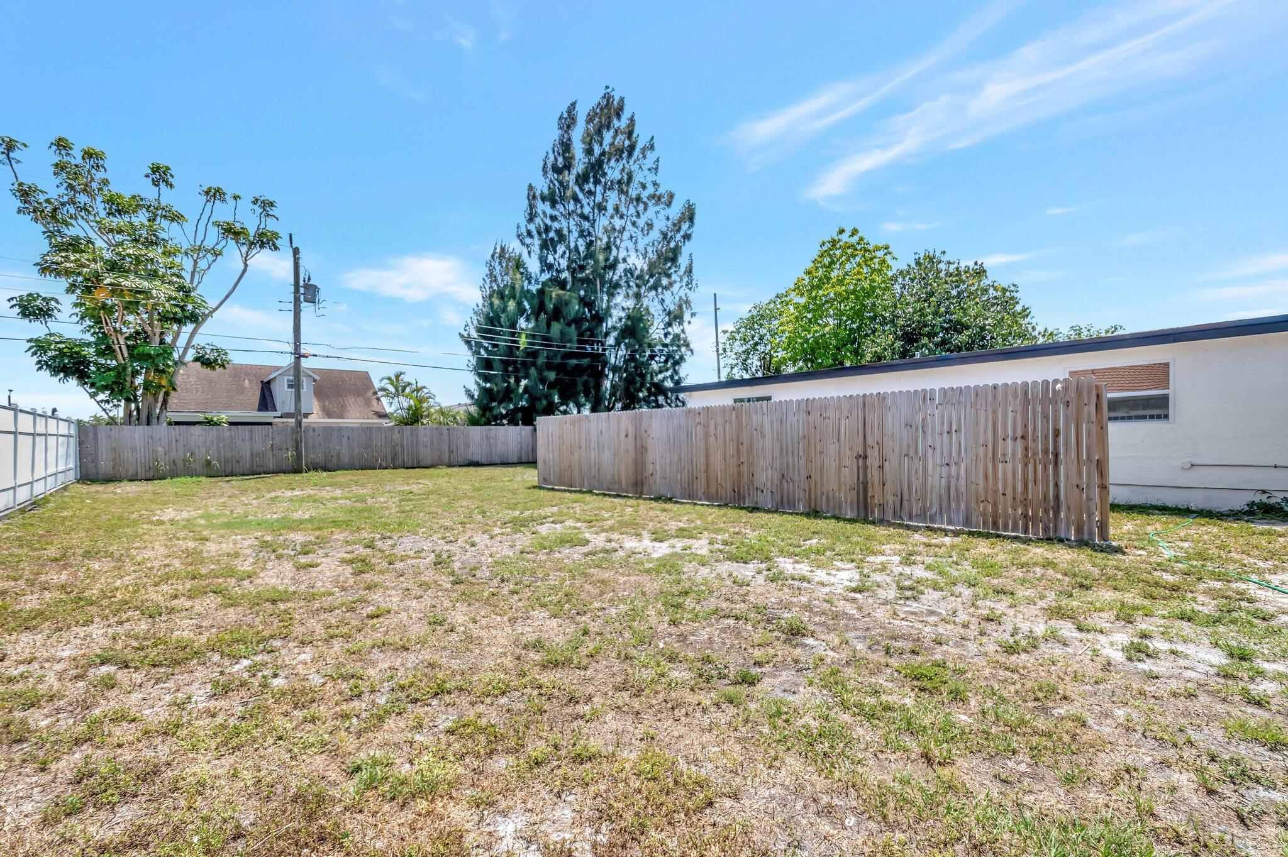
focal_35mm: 15
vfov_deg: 77.3
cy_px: 428
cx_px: 644
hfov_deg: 100.4
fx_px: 536
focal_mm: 10
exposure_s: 1/400
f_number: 8
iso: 640
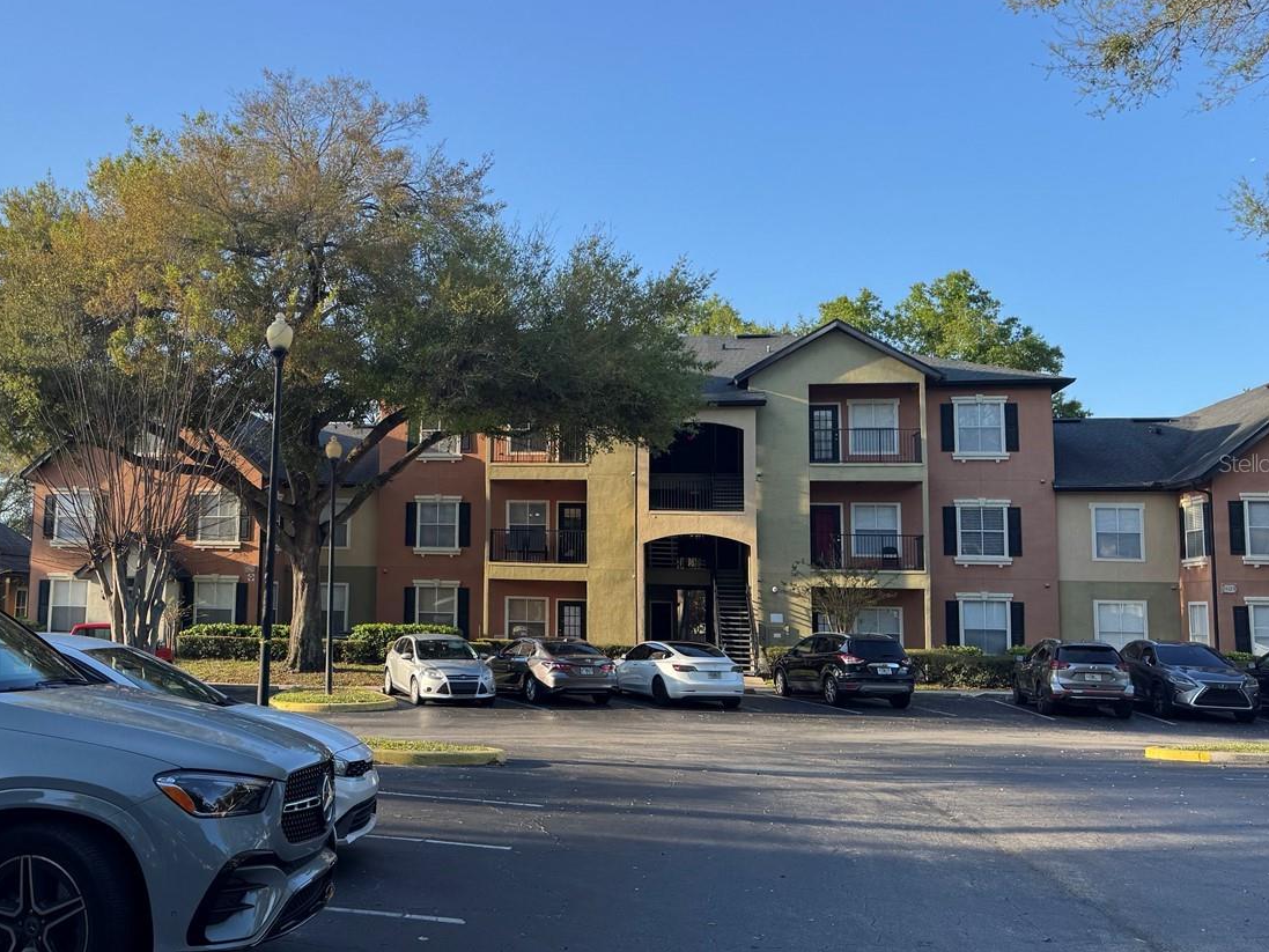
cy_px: 463
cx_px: 403
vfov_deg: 40.7
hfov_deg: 51.4
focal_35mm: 35
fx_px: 1283
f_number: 1.78
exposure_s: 1/1524
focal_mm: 6.76
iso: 80
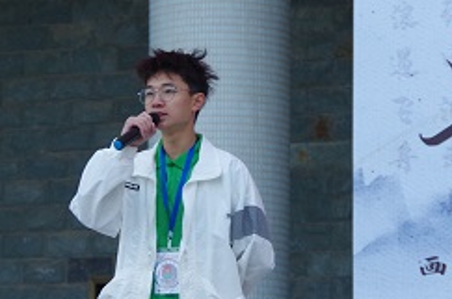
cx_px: 164
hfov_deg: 7.6
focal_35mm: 272
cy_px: 114
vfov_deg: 5.0
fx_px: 3408
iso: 800
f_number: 5.6
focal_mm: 88
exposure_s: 1/50
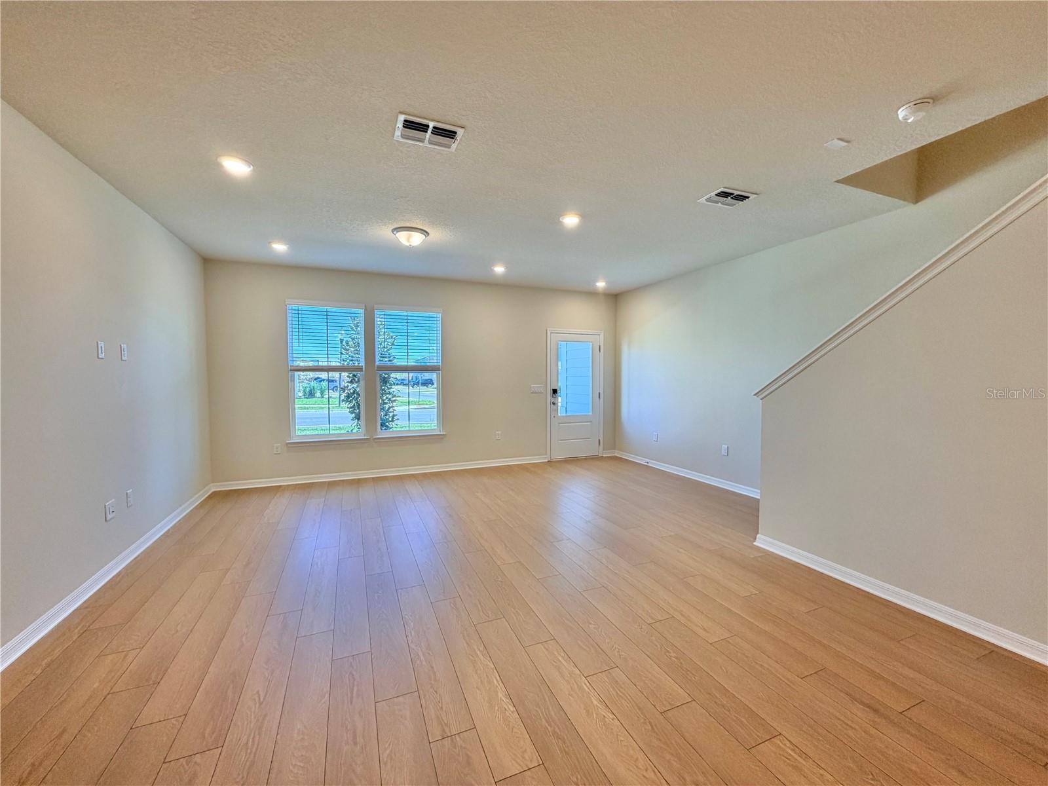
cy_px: 393
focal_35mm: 14
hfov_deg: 102.1
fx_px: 424
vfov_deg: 85.7
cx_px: 524
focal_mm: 2.22
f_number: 2.2
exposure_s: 1/120
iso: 160
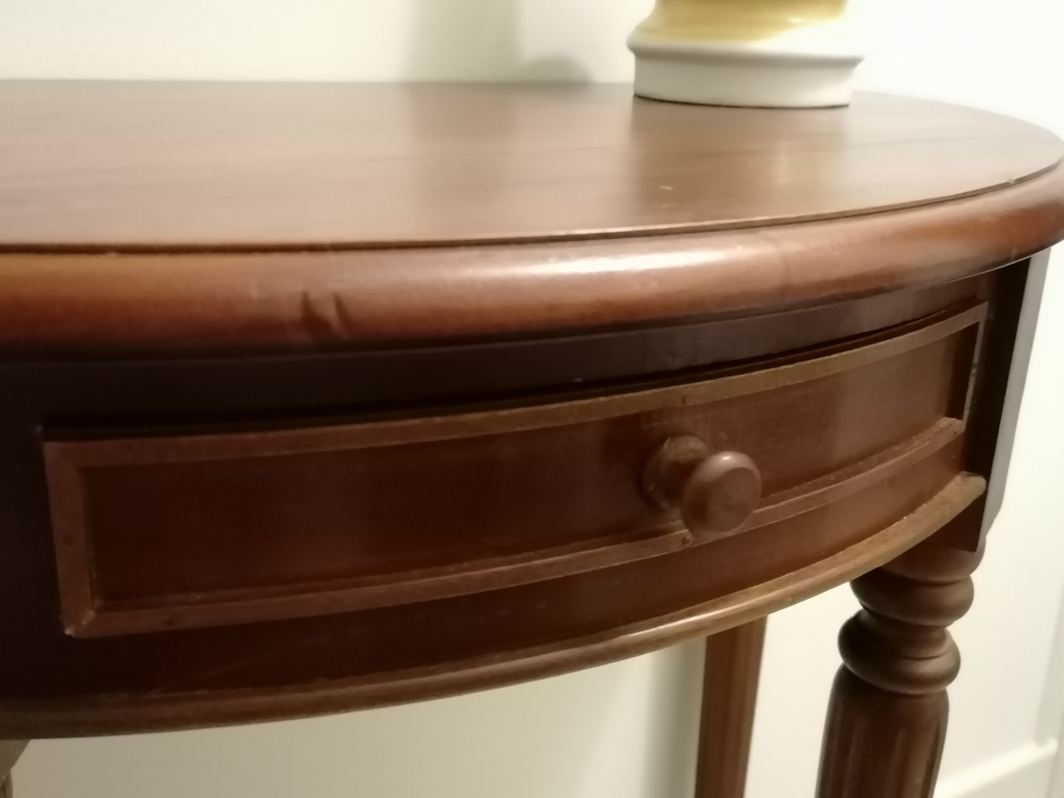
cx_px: 532
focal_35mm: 37
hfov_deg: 50.1
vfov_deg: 38.7
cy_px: 399
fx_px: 1137
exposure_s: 1/14.3
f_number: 1.8
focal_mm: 4.75
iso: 2000
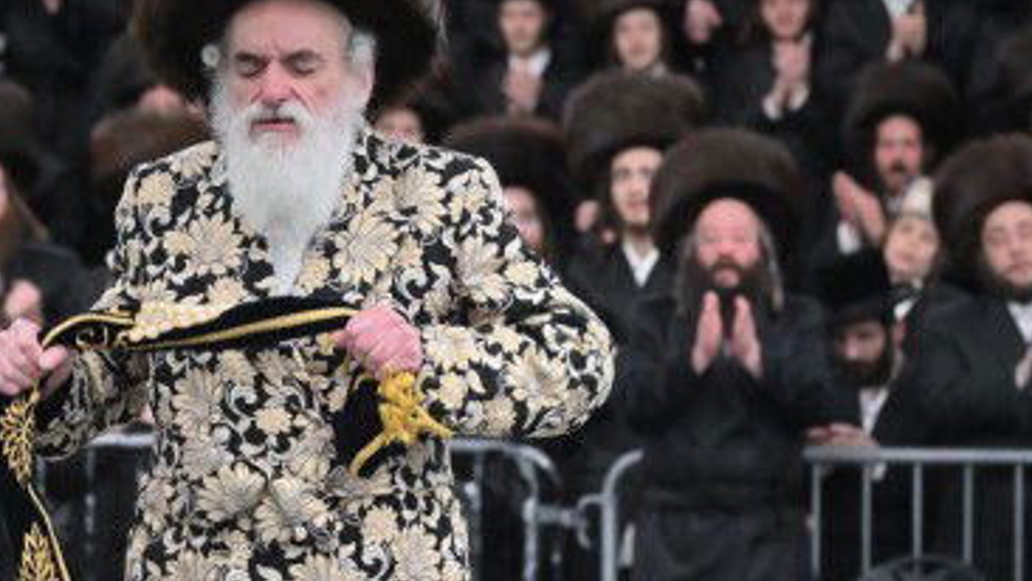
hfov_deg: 10.5
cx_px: 383
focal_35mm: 205
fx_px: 5611
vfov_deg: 5.9
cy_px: 506
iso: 800
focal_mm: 70
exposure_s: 1/250
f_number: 2.8
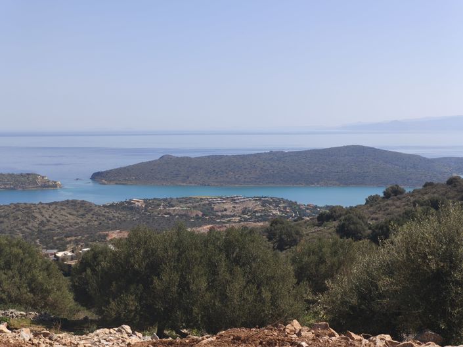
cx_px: 232
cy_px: 174
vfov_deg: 28.0
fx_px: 695
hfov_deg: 36.8
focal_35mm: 52
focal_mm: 7.1
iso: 50
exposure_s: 1/611
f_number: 1.9
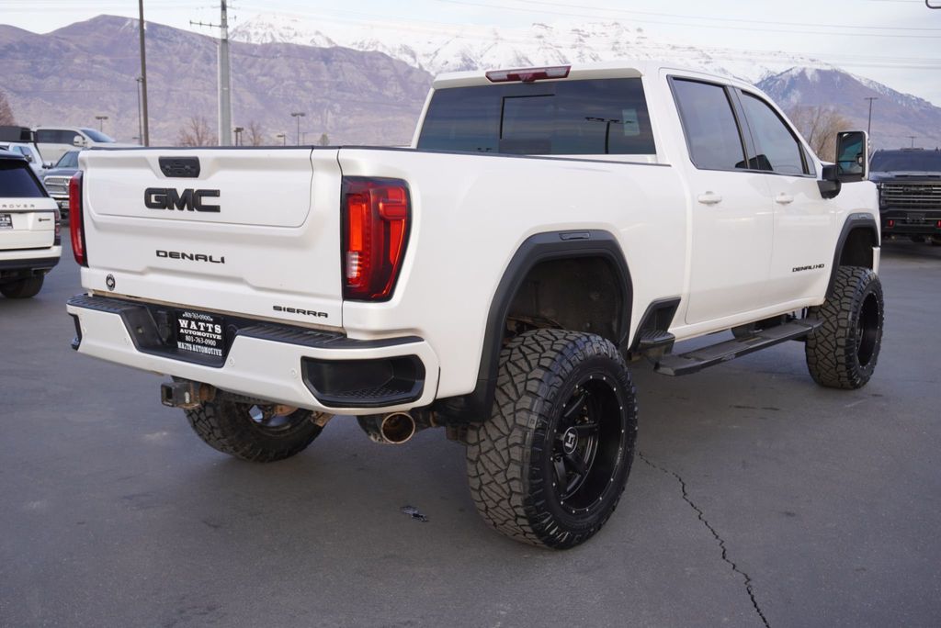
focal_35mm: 38
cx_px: 470
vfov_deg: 35.5
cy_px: 314
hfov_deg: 51.3
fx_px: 981
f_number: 5
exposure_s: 1/100
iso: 100
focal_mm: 25
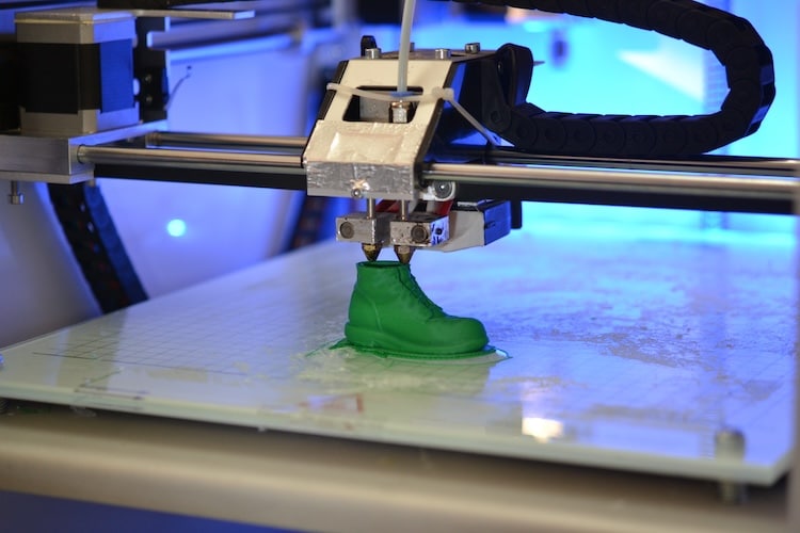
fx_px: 2000
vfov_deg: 15.2
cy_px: 266
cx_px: 400
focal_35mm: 90
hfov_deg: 22.6
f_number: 2.8
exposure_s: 1/125
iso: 560
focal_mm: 60
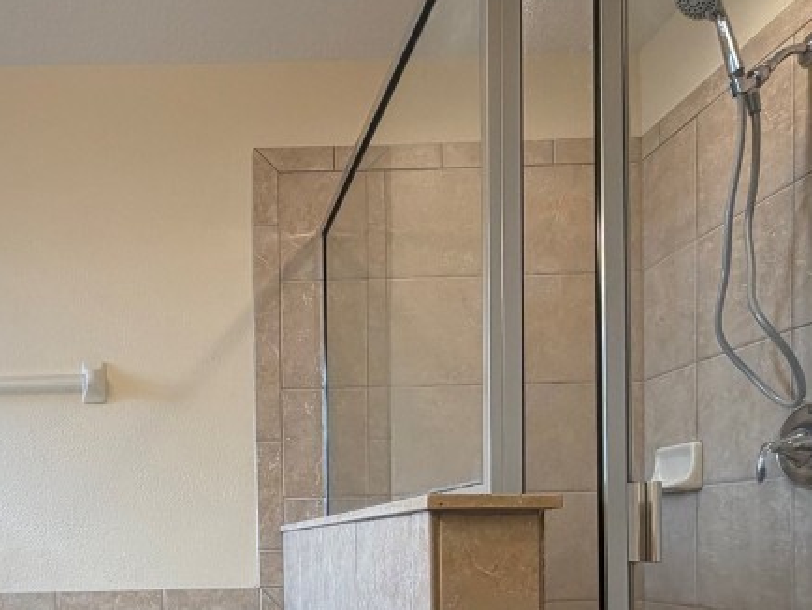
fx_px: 775
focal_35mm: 33
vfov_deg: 39.8
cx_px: 178
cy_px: 552
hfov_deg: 52.2
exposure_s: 1/120
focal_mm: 2.22
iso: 125
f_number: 2.2
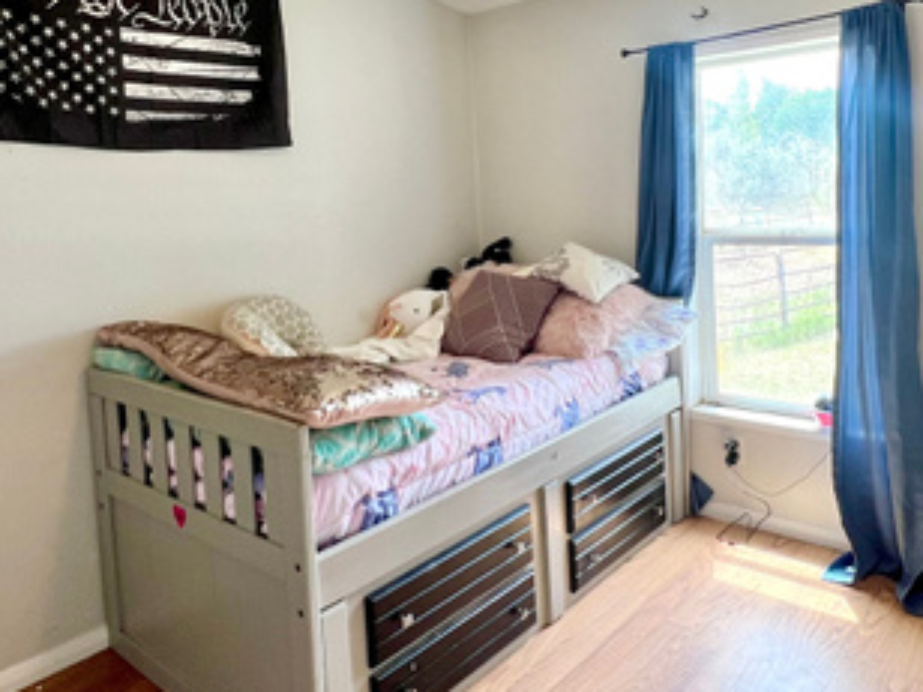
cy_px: 231
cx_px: 456
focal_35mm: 27
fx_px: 720
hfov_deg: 65.3
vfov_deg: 50.4
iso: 100
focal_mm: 1.57
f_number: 1.8
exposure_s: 1/120
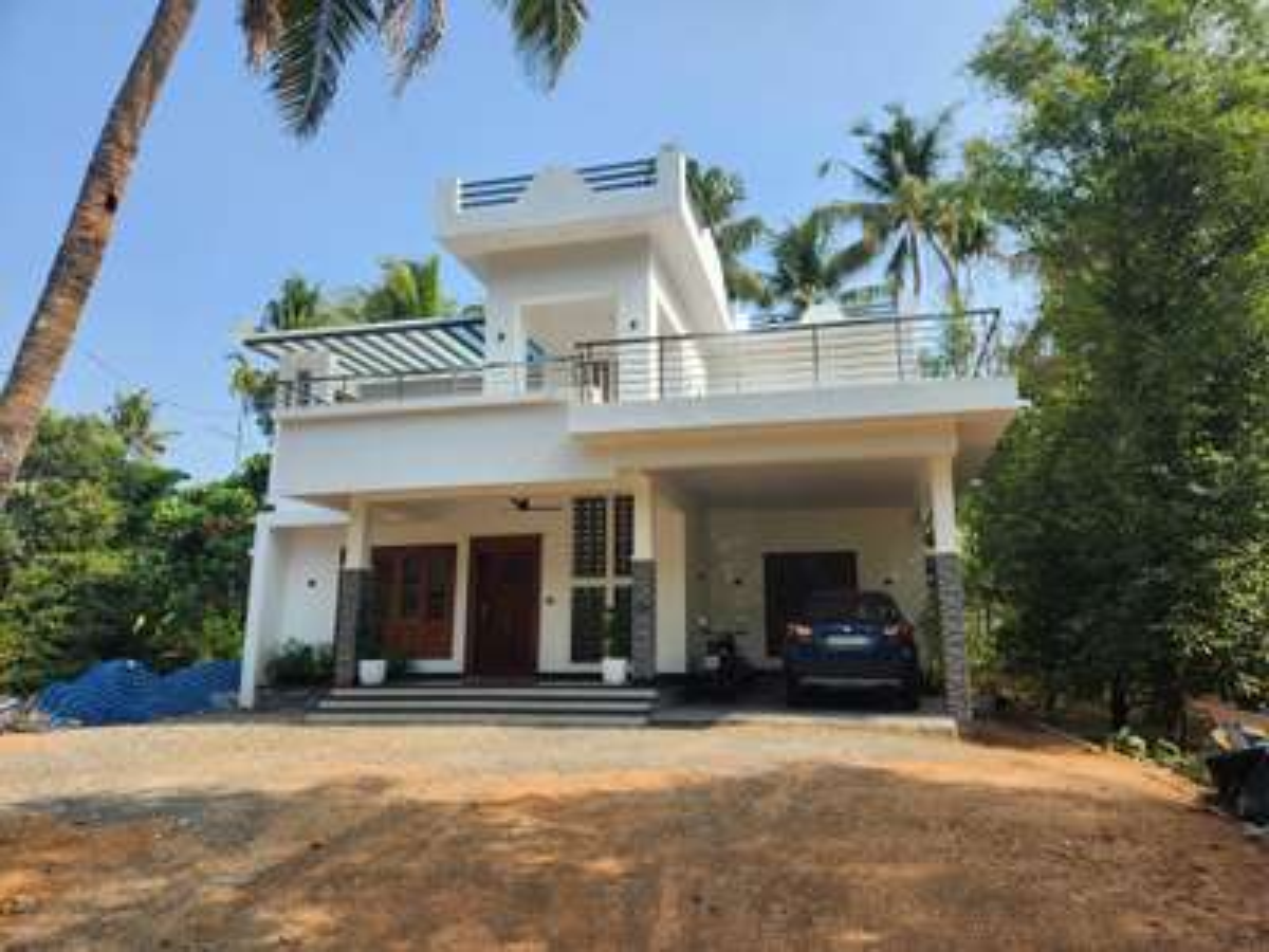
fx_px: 843
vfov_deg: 58.9
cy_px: 476
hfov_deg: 73.9
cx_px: 634
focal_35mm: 23
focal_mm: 5.4
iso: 20
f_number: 1.8
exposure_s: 1/805
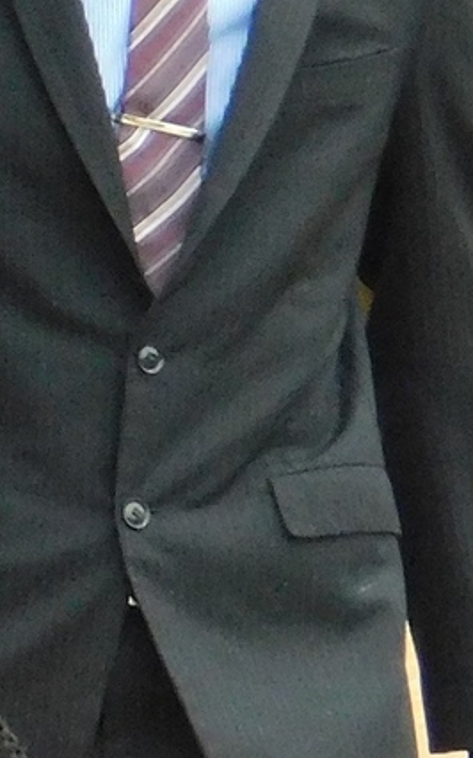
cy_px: 55
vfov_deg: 1.6
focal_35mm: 1313
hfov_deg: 1.0
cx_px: -420
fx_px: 27099
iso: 800
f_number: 5.9
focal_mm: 78.1
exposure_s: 1/250
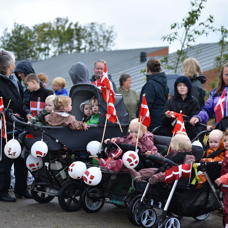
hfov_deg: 19.2
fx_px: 671
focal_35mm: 90
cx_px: 159
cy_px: 115
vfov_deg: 19.3
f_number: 3.2
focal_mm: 70
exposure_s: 1/250
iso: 100
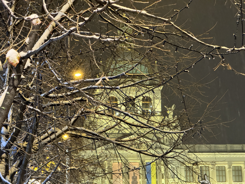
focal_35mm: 120
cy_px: 92
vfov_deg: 12.3
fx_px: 849
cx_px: 122
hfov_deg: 16.4
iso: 1000
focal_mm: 15.66
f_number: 2.8
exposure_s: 1/33
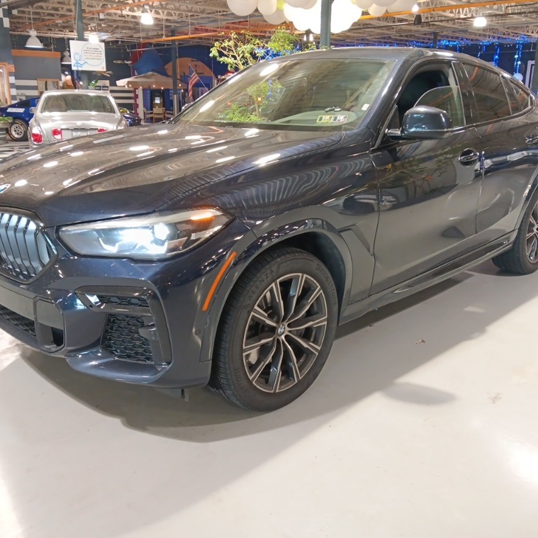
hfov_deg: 52.5
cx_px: 267
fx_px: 545
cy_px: 267
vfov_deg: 52.5
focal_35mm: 31
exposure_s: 1/20
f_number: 1.8
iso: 990
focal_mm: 3.98
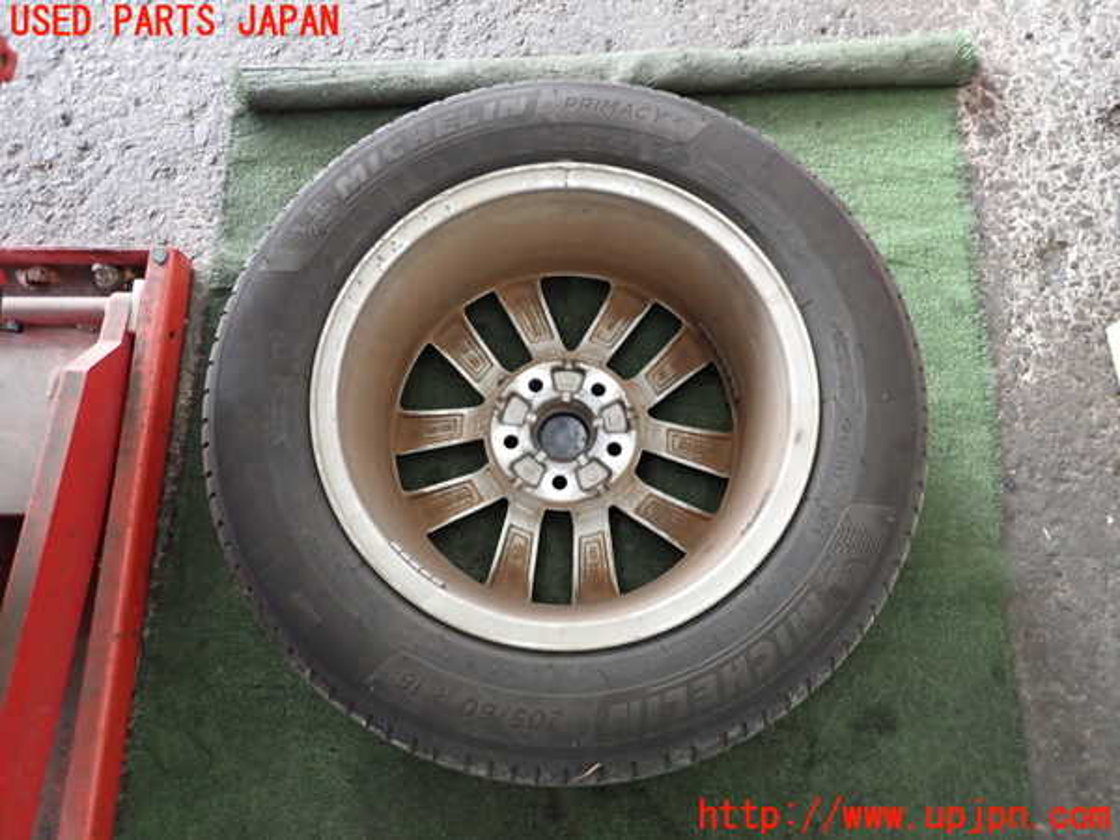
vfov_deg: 54.9
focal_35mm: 25
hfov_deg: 69.4
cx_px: 560
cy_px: 420
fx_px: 809
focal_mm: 4.5
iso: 640
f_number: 2
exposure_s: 1/30
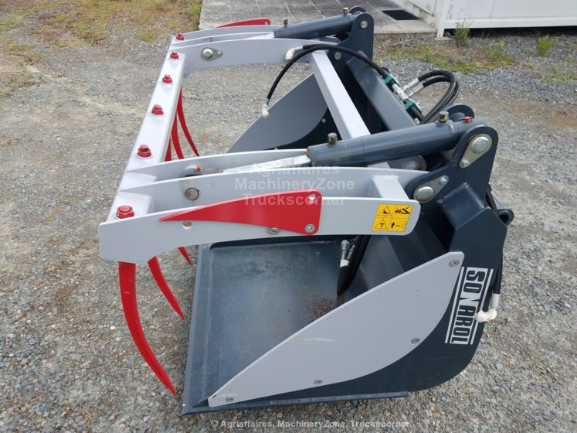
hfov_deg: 67.3
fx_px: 433
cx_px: 288
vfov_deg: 53.1
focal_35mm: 26
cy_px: 216
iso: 40
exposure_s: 1/996
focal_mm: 4.2
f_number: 1.7
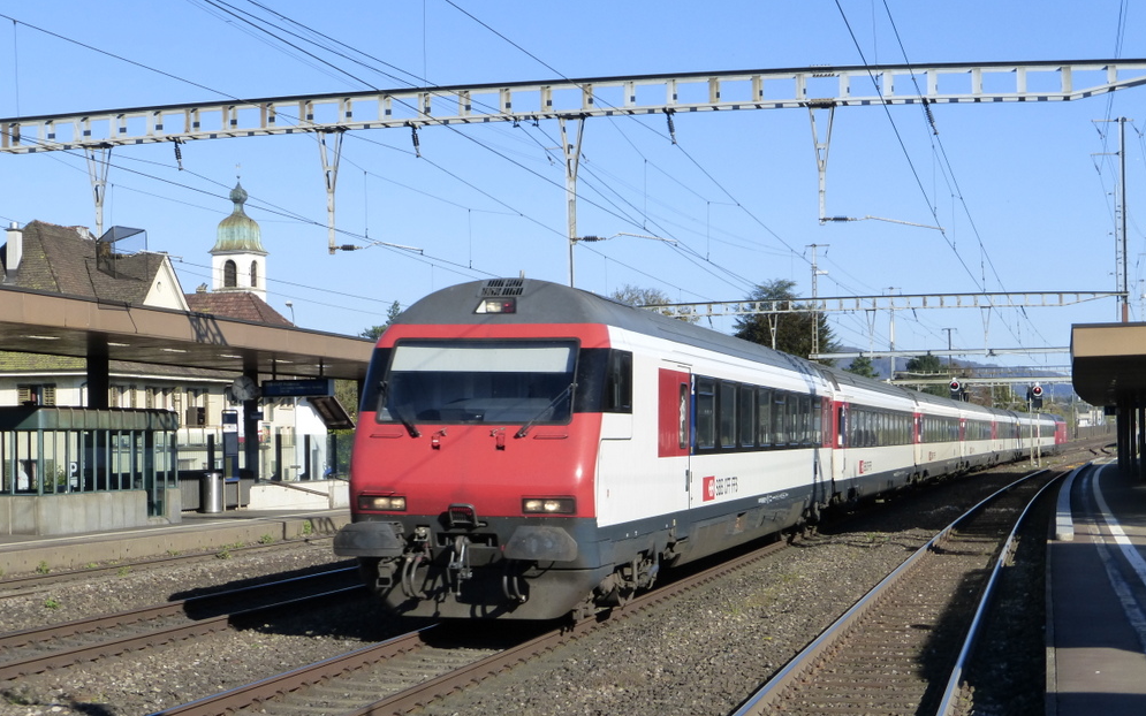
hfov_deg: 31.5
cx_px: 575
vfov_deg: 20.0
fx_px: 2030
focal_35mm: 65
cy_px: 416
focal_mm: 10.3
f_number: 4.7
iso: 160
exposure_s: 1/640
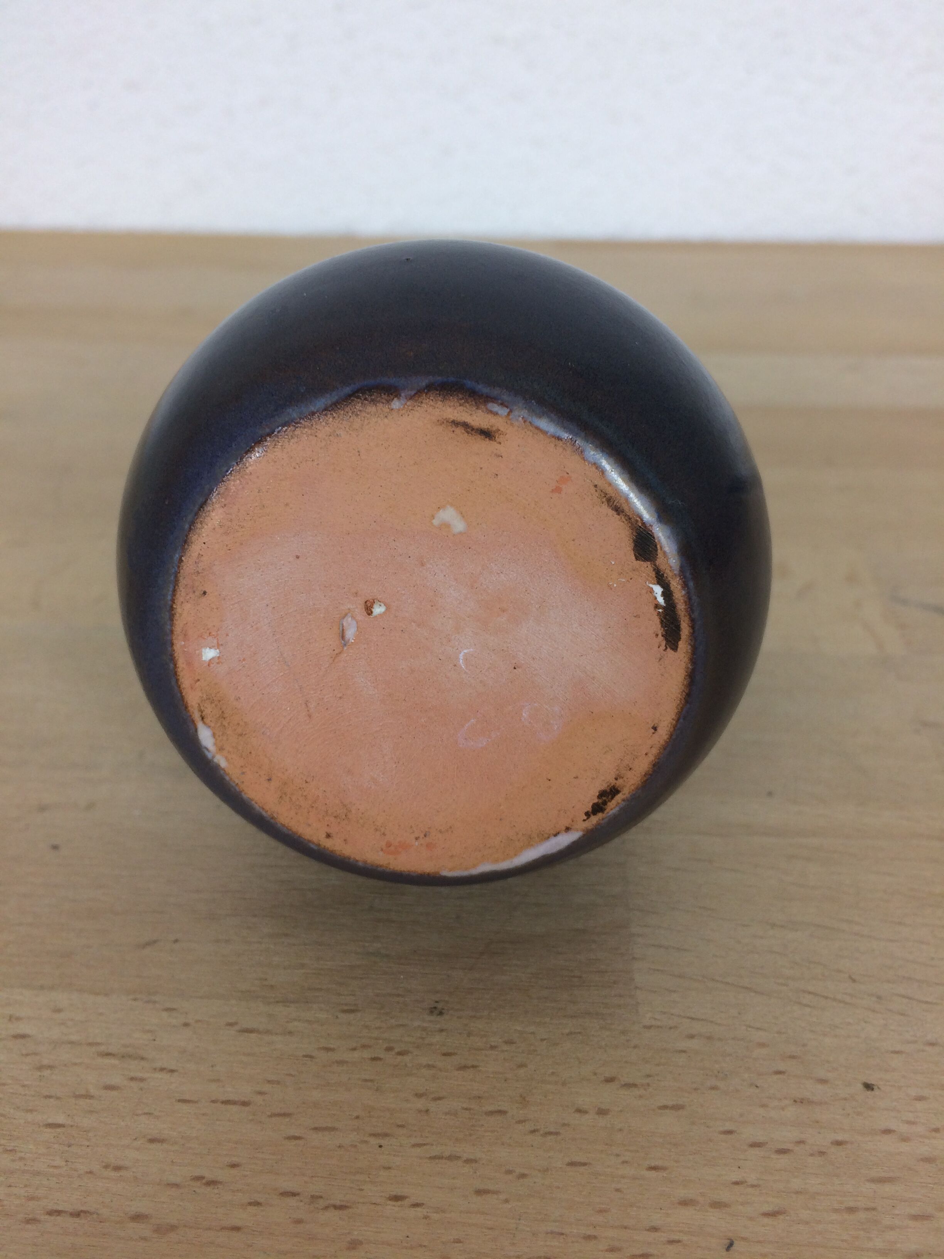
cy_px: 630
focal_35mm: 29
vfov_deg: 61.7
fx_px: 1054
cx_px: 472
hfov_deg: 48.2
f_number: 2.2
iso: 50
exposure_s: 1/50
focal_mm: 4.15
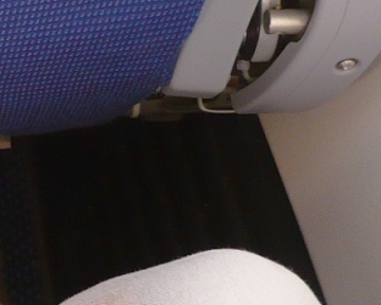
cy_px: 123
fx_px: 1264
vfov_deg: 13.8
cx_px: -101
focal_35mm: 112
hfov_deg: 16.3
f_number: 2.8
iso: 160
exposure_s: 1/30
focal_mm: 5.8
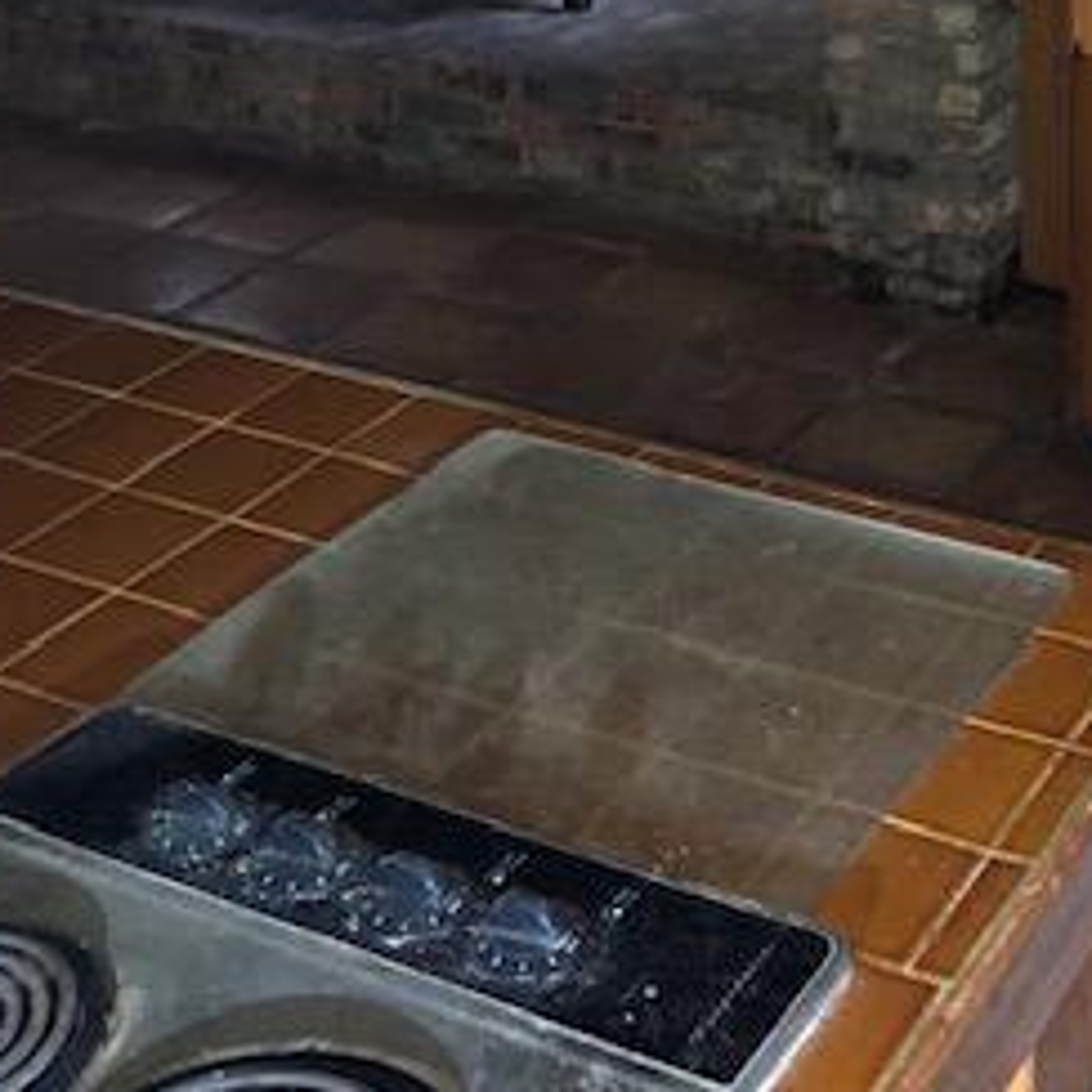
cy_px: -269
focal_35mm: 65
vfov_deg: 23.8
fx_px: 2320
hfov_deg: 25.8
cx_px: 940
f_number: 1.8
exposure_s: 1/4
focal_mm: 3.99
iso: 400
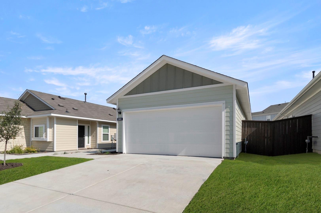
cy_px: 106
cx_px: 160
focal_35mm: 18
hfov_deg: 90.0
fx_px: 160
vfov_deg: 67.3
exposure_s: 1/3200
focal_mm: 12
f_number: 8
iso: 400
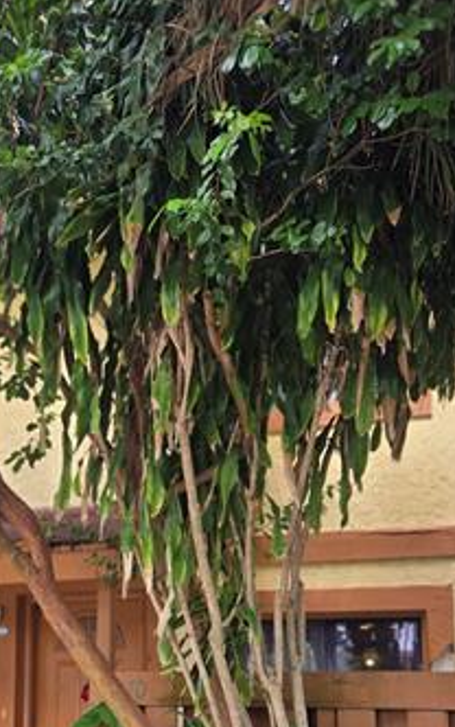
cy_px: 565
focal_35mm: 44
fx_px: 871
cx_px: 118
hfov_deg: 28.9
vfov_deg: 43.5
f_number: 1.8
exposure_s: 1/306
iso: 25
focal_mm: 5.4
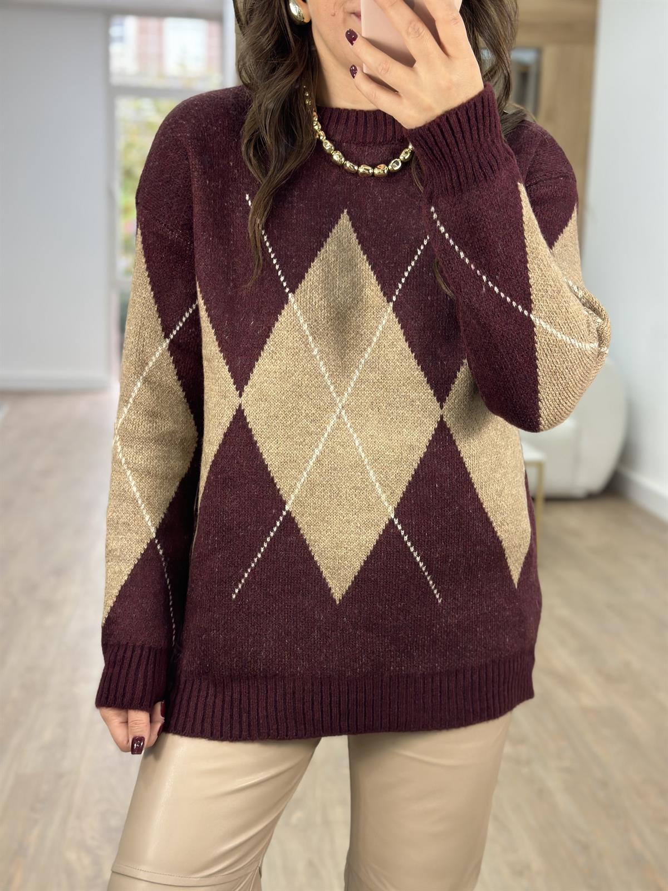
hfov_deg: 30.3
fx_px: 1235
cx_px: 334
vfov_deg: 39.7
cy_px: 446
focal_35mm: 48
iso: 100
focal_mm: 6.86
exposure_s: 1/100
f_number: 1.78
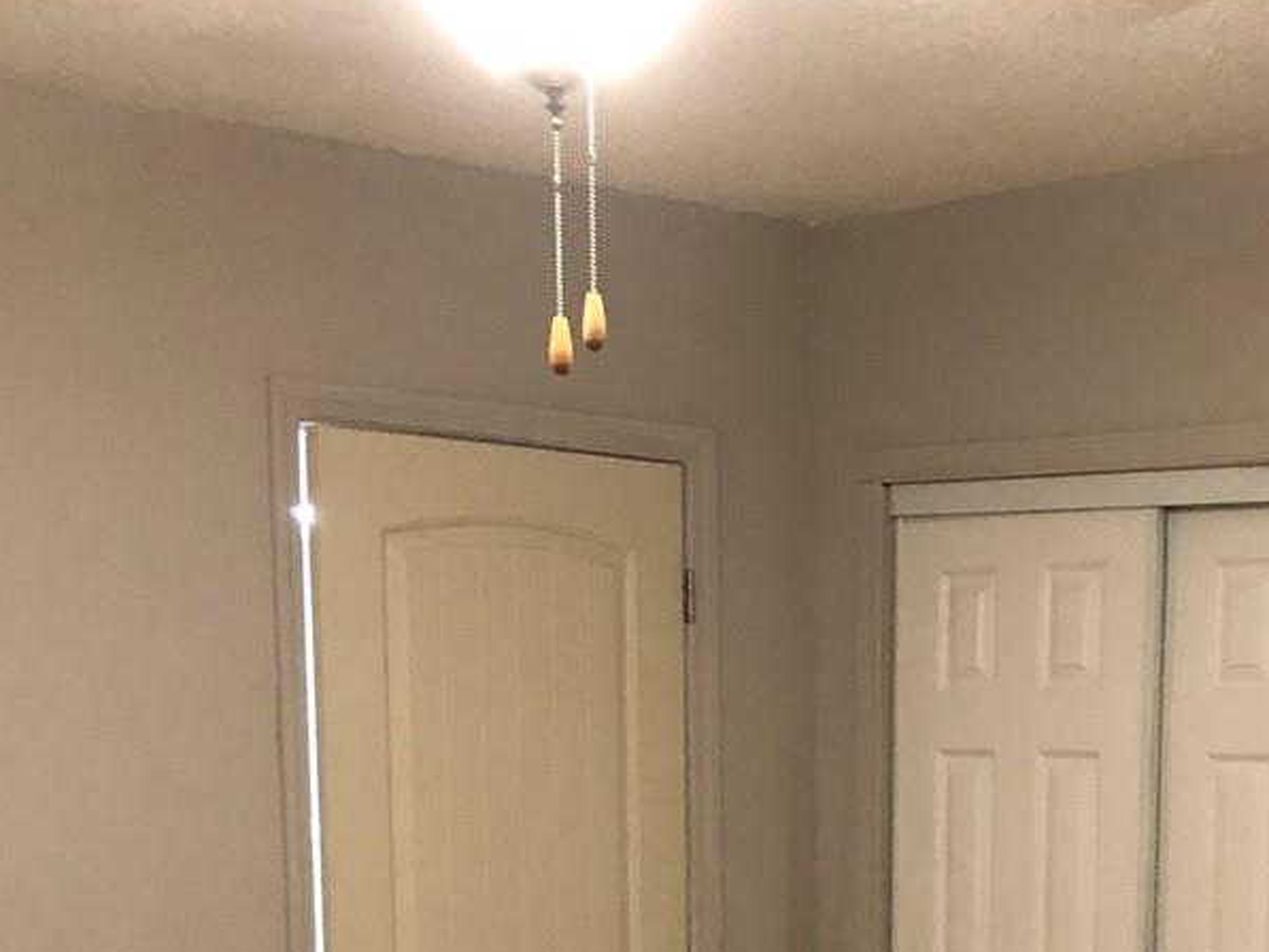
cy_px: 1218
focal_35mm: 75
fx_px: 2750
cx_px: 933
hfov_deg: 25.7
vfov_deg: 18.4
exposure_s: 1/9
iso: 100
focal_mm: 3.99
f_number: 1.8
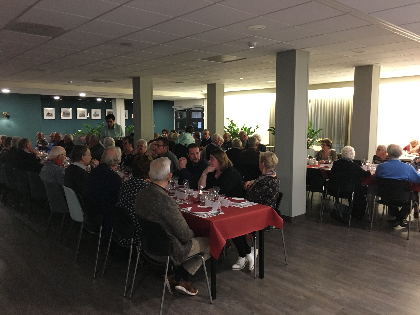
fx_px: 352
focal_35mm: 29
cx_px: 210
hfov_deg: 61.7
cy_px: 158
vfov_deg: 48.2
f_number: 2.2
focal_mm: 4.15
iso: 200
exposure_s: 1/20
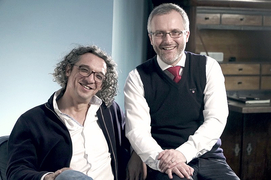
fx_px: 1185
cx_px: 136
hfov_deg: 13.0
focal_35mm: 158
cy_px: 90
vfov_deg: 8.7
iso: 1000
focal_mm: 105
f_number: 4
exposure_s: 1/125
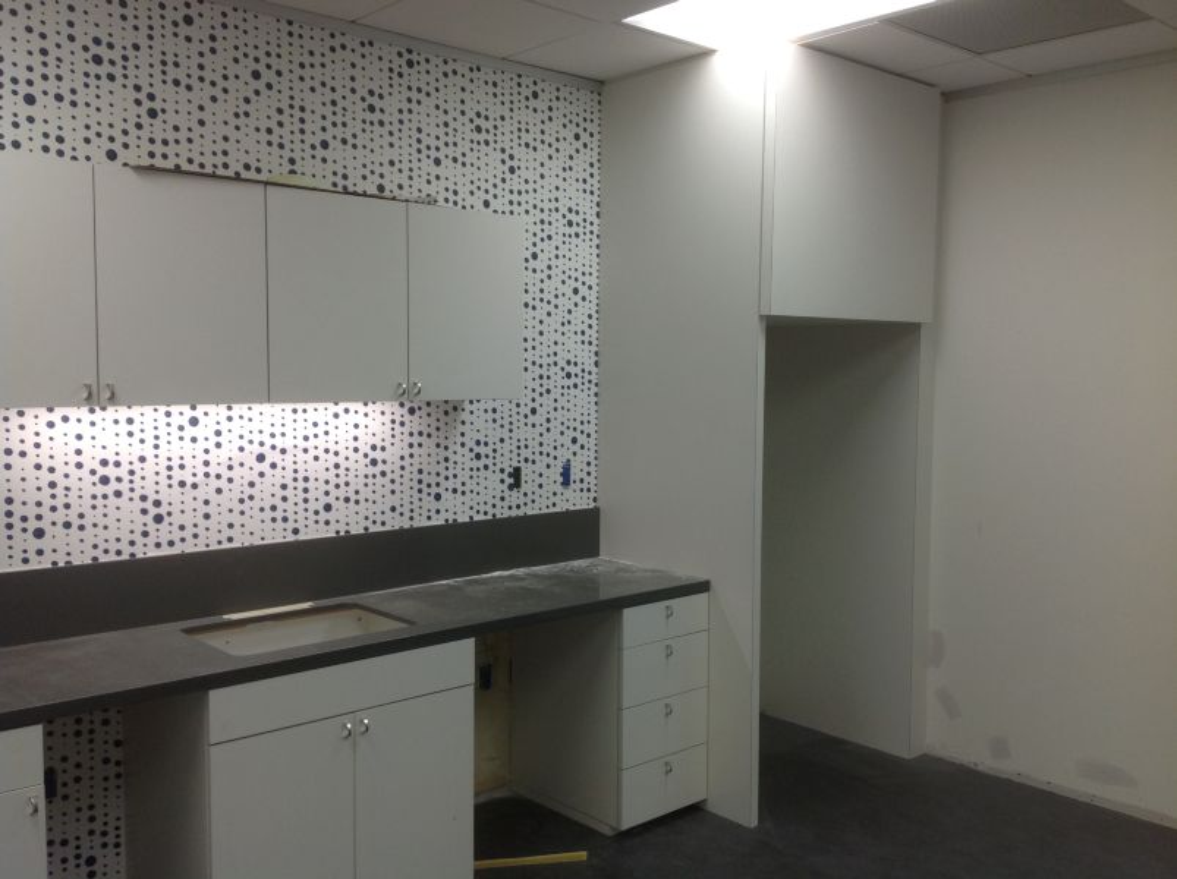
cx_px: 588
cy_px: 440
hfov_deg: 52.7
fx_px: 1188
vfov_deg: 40.6
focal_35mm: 35
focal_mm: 4.28
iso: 50
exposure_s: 1/40
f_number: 2.4
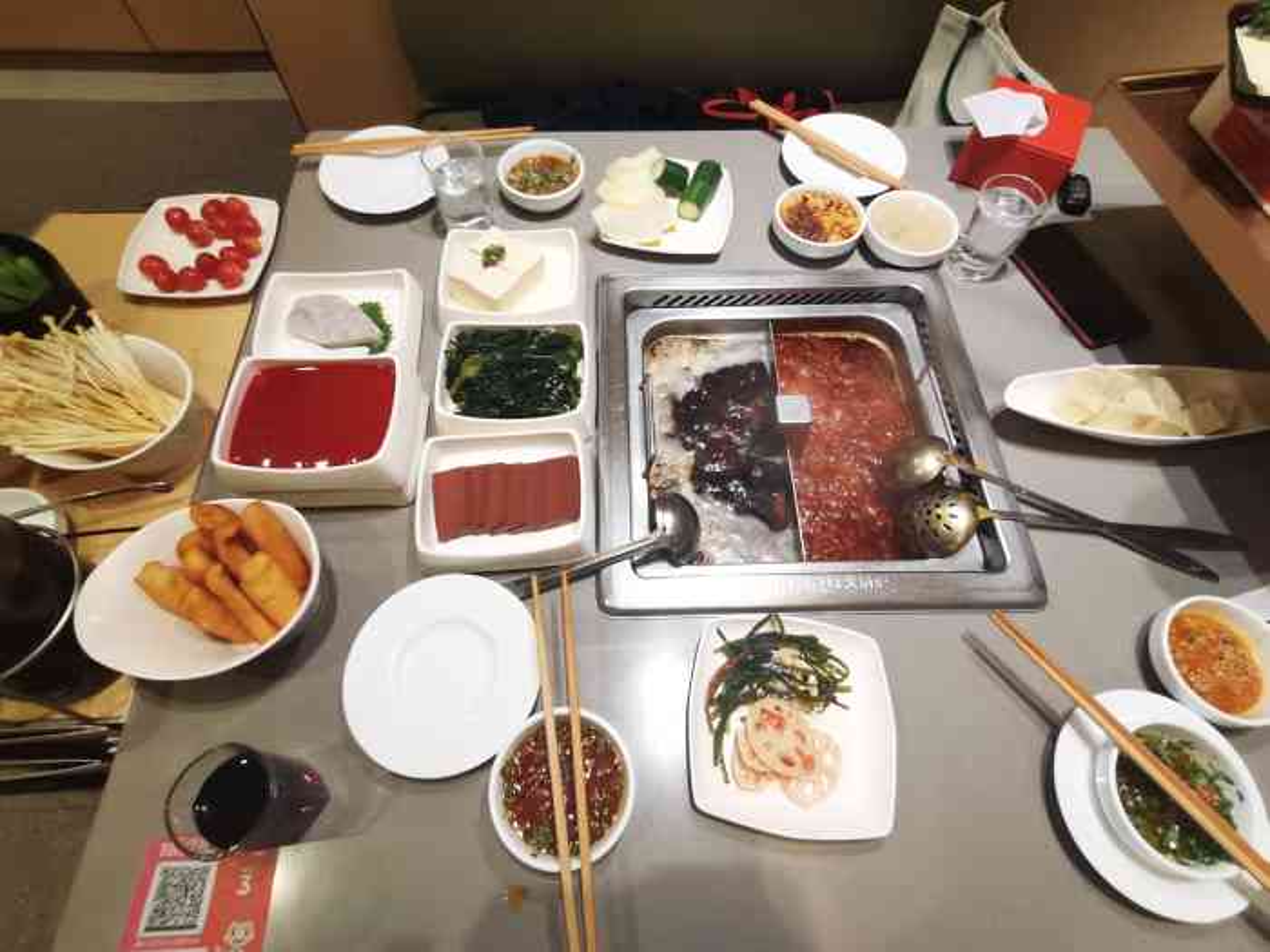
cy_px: 476
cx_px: 635
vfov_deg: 74.7
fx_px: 624
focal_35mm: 17
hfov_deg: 91.0
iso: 160
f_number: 2.4
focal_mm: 1.78
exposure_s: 1/33.3
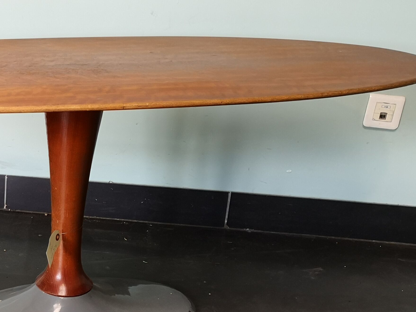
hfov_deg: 29.6
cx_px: 0
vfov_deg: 23.8
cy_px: 223
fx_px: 733
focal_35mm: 61
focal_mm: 3.95
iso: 160
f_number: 1.6
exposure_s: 1/33.3
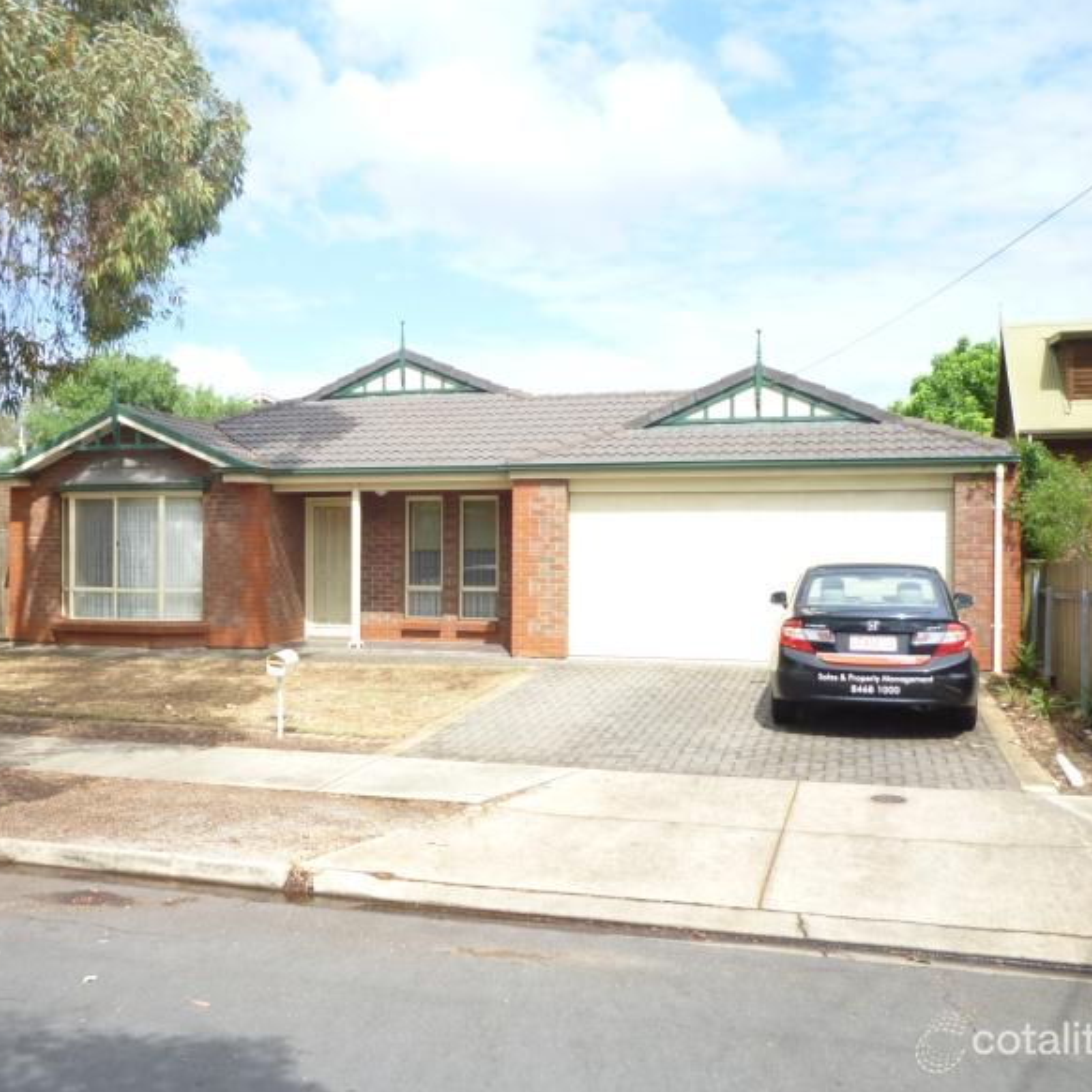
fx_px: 1213
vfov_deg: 48.5
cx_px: 420
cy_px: 544
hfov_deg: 48.1
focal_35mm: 34
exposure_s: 1/500
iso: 100
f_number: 3.1
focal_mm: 5
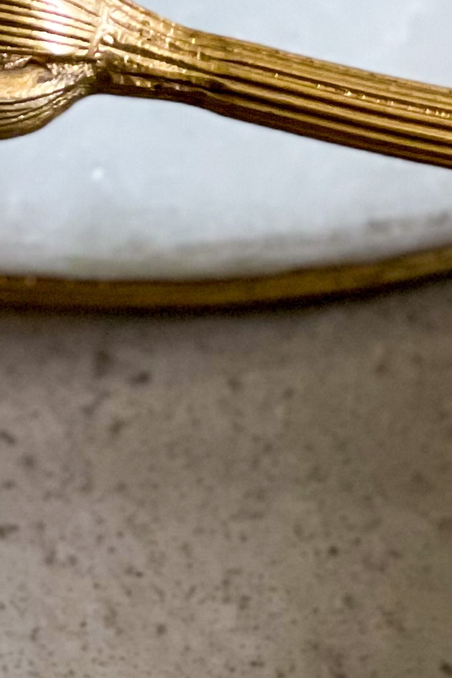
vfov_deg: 9.5
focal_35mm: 206
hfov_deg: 6.6
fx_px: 3879
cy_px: -529
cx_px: -275
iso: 250
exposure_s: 1/80
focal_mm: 6
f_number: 2
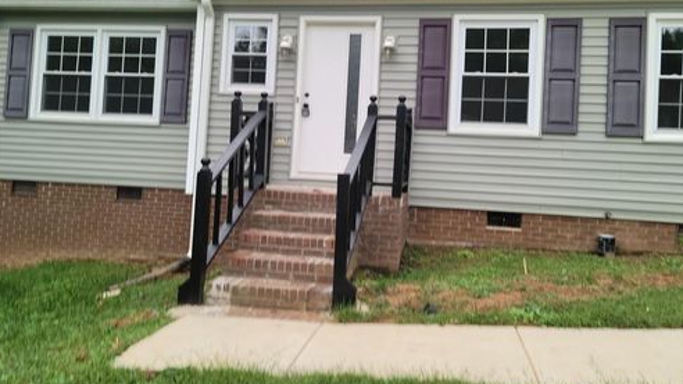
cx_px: 339
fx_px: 562
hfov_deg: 62.6
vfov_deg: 37.5
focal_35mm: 31
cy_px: 141
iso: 25
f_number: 2
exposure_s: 1/159
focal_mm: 5.9
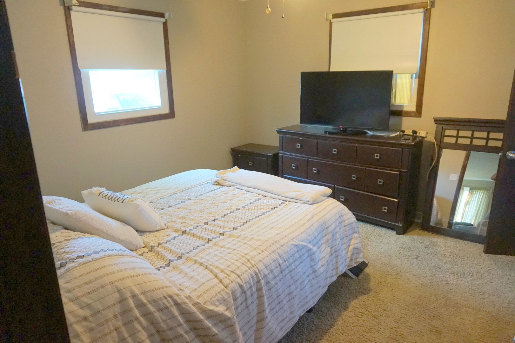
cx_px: 258
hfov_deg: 73.8
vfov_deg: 53.1
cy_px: 172
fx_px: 343
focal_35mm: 24
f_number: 4
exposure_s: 1/60
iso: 2000
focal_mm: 16
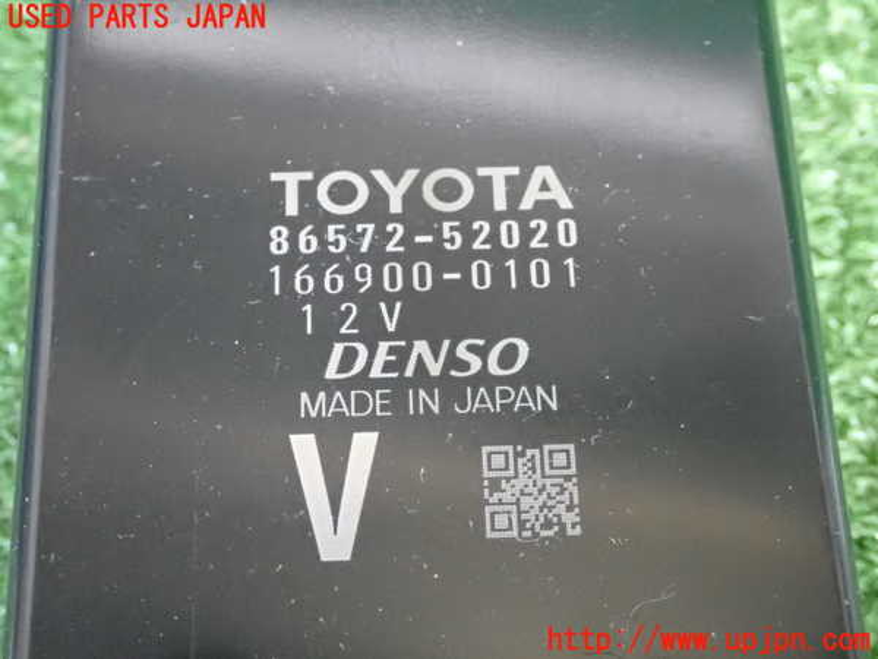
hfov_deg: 33.2
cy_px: 330
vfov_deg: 25.2
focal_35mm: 58
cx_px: 439
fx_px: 1471
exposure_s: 1/100
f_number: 3.5
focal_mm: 10.35
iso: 4000
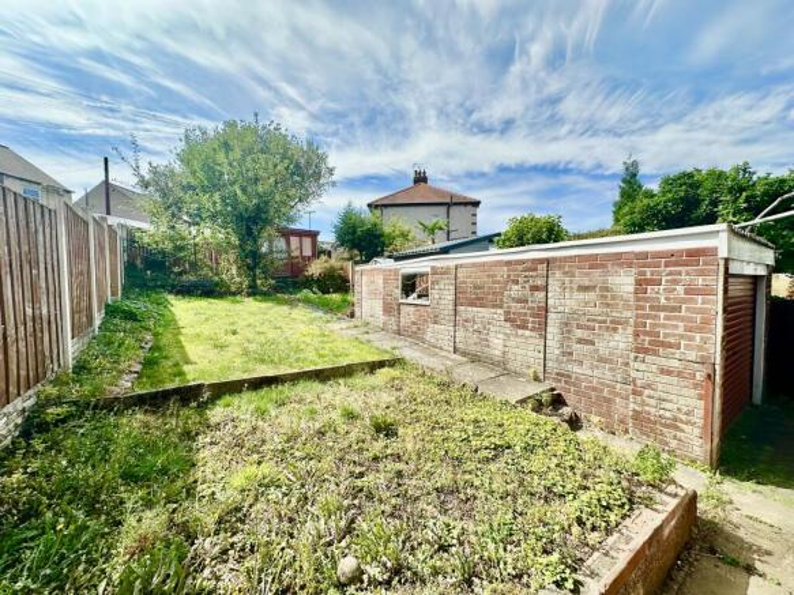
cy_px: 298
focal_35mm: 14
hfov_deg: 102.1
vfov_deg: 85.7
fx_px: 321
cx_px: 397
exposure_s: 1/1825
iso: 50
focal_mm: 2.22
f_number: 2.2
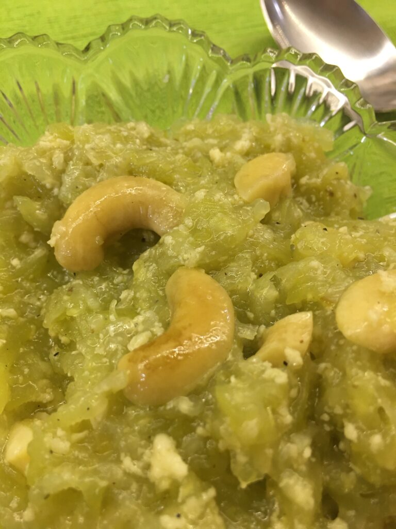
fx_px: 442
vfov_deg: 61.7
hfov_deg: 48.2
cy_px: 264
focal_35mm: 29
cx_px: 198
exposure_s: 1/17
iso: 80
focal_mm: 4.15
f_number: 2.2
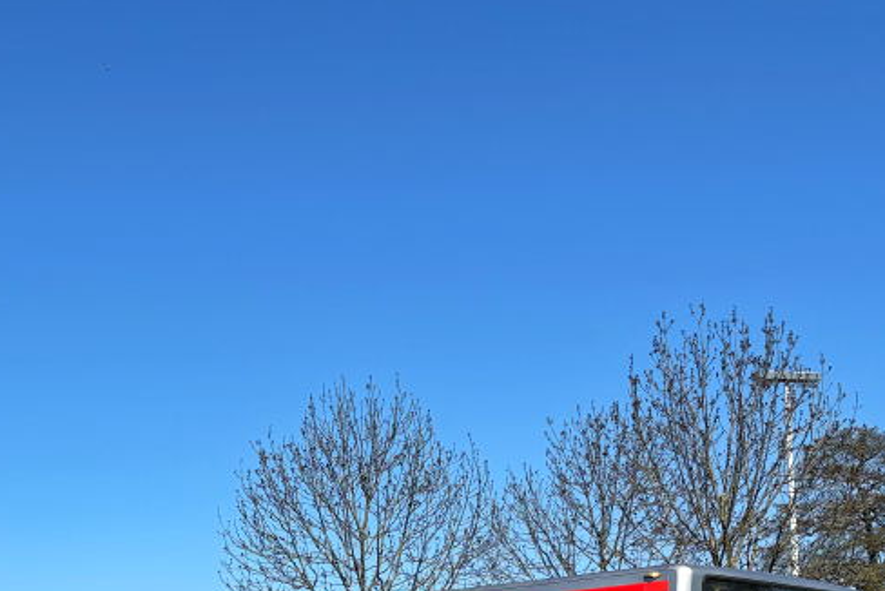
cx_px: 172
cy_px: 599
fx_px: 1771
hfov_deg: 27.5
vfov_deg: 18.4
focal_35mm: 72
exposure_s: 1/4065
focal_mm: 5.96
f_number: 1.6
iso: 50
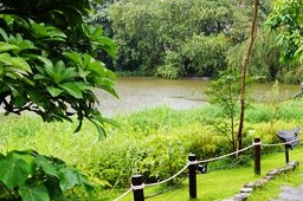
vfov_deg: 22.0
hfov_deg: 31.7
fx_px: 513
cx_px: 258
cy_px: 151
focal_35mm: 61
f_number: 2.2
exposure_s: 1/30
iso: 125
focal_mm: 8.8
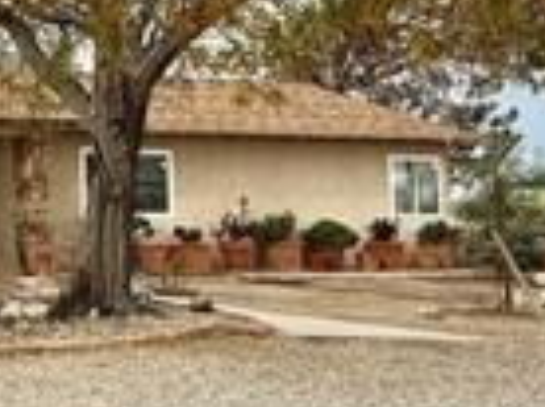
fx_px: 1022
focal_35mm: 65
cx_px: -194
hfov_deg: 25.1
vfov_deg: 22.2
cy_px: 83
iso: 50
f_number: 2.2
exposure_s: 1/1745
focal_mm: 2.22
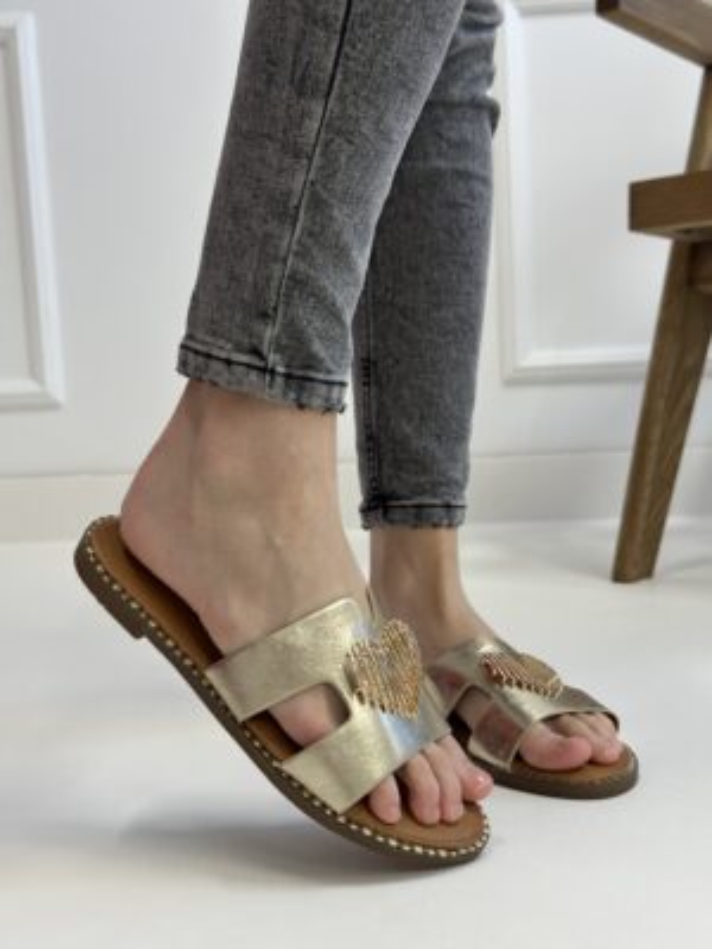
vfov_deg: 39.7
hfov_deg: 30.3
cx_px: 356
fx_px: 1316
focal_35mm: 48
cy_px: 474
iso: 125
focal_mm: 6.86
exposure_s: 1/100
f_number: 1.78
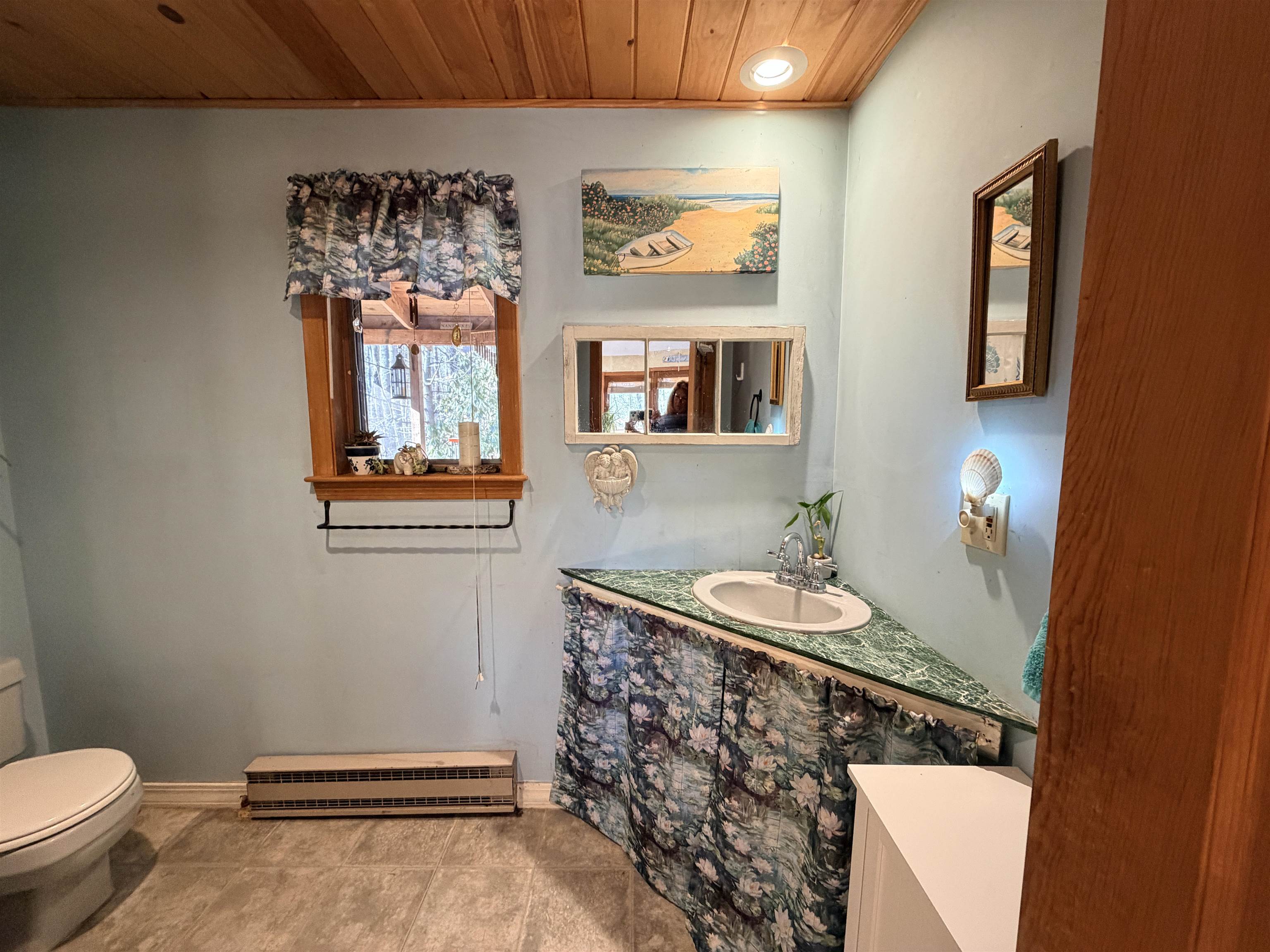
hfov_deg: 102.1
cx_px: 635
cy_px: 476
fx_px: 514
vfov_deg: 85.7
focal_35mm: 14
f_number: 2.2
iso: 400
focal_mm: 2.22
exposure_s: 1/60
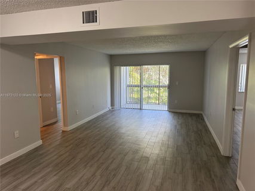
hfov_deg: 71.6
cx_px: 128
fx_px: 177
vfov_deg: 56.8
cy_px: 96
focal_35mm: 24
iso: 200
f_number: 1.78
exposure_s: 1/60
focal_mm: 6.76
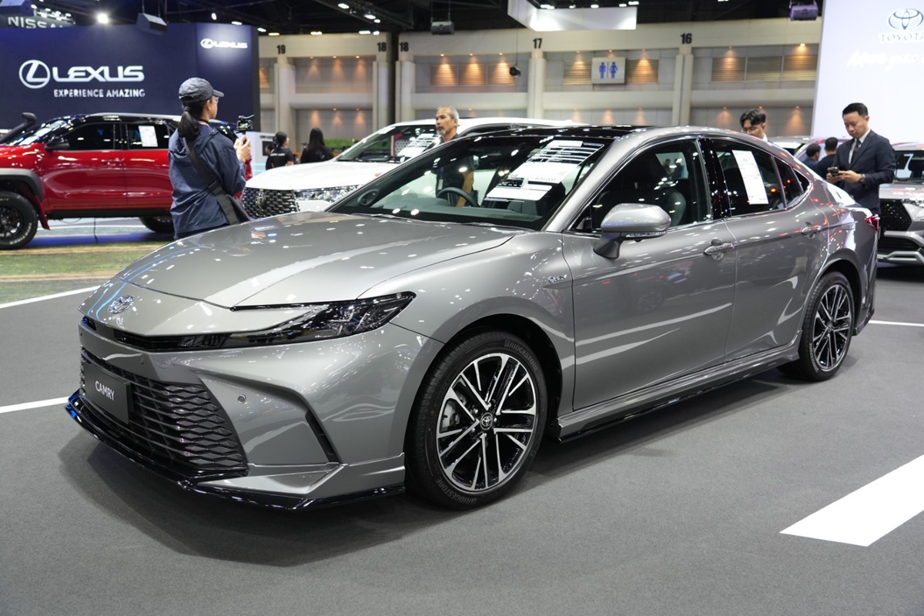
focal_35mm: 30
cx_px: 462
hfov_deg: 61.9
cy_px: 308
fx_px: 770
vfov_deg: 43.6
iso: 1250
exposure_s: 1/200
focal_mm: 30
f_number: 4
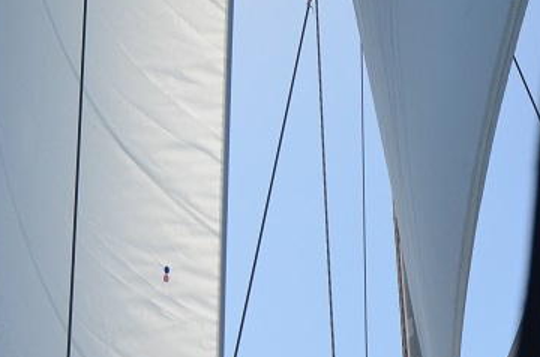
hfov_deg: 22.7
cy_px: 142
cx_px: 296
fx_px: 1346
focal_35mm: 90
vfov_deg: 15.1
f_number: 4
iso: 500
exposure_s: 1/8000
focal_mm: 24
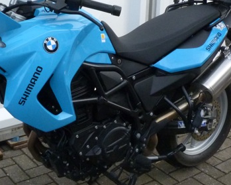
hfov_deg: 33.5
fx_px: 383
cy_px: 68
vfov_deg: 27.0
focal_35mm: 56
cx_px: 101
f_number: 7.1
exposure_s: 1/160
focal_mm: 4.5
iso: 400
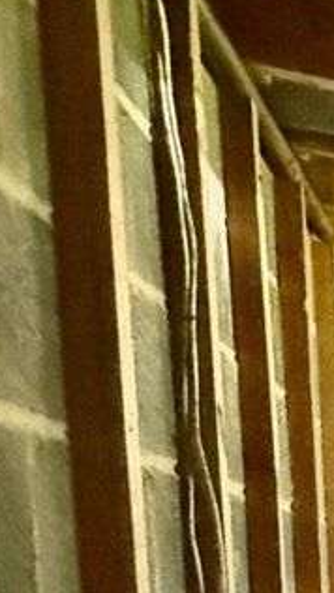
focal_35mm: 73
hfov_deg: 9.0
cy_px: 772
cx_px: 1230
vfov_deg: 25.1
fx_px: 1148
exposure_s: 1/30
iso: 2500
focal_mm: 2.22
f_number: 2.2
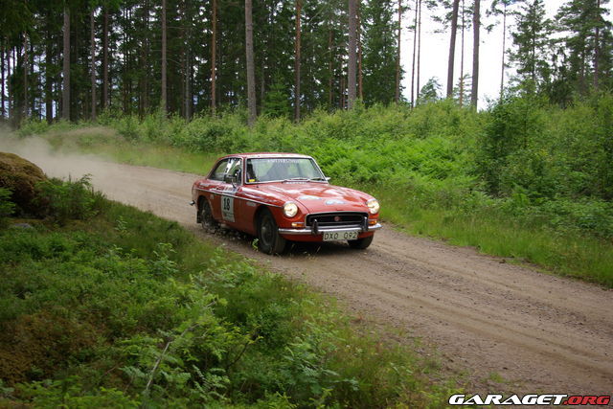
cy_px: 204
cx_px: 306
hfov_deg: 40.0
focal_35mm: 50
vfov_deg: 27.3
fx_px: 843
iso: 200
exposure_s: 1/250
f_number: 4
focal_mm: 33
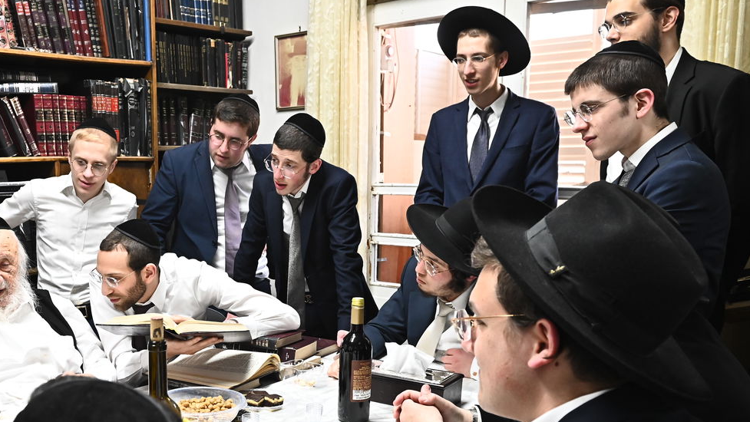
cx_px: 233
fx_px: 716
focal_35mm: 36
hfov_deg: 53.9
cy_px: 299
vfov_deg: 32.4
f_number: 5.6
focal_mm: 24
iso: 2500
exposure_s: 1/200
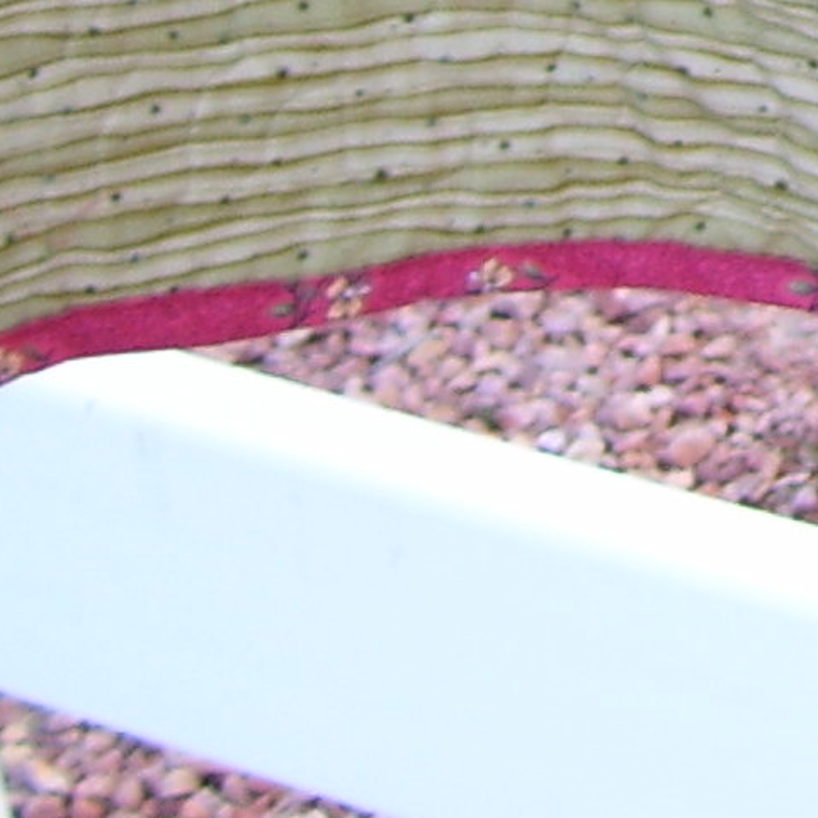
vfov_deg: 9.4
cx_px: 1784
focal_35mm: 175
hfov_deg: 9.2
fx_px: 4679
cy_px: -779
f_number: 2.7
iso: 80
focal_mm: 6
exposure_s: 1/30
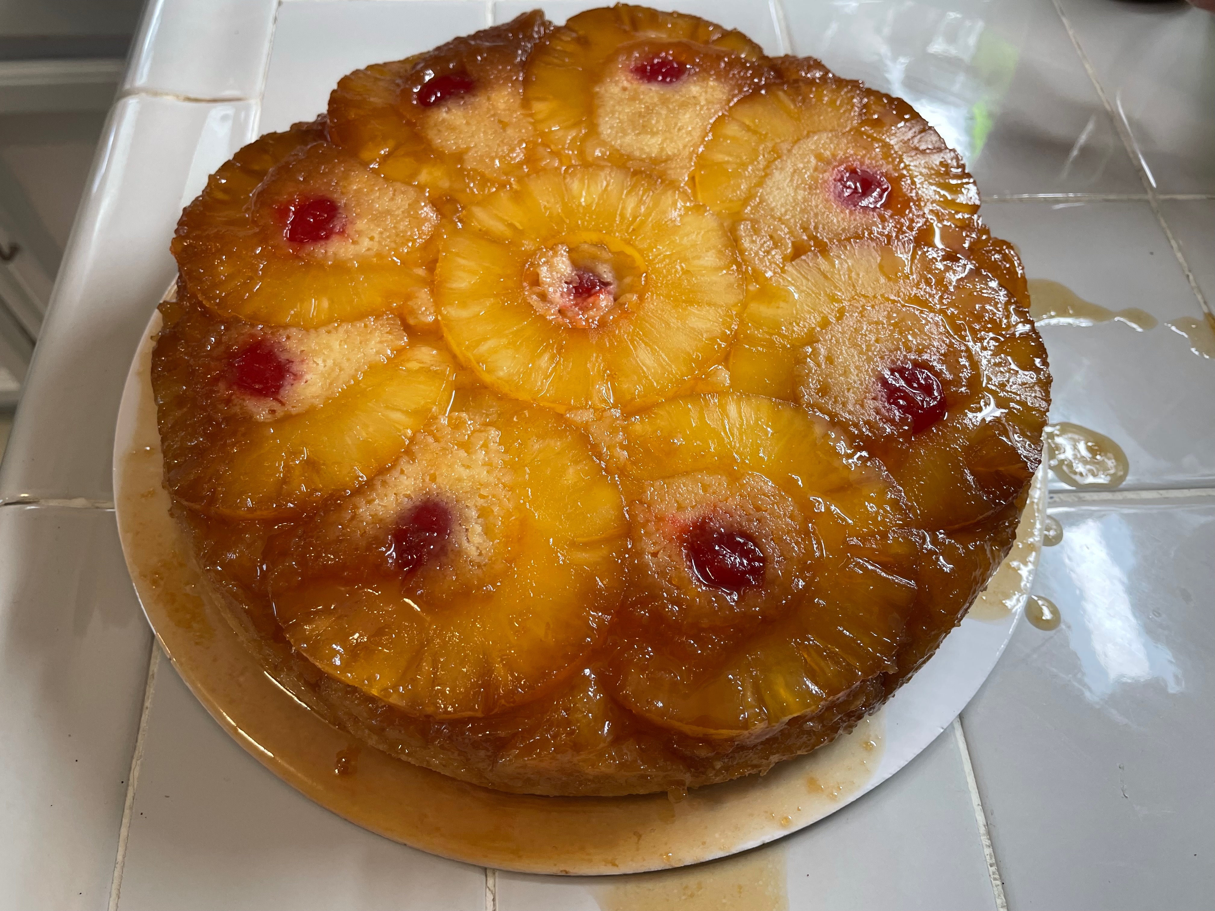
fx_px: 913
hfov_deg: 67.3
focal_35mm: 26
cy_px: 456
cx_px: 608
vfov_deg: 53.1
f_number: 1.6
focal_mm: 4.2
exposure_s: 1/120
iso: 64
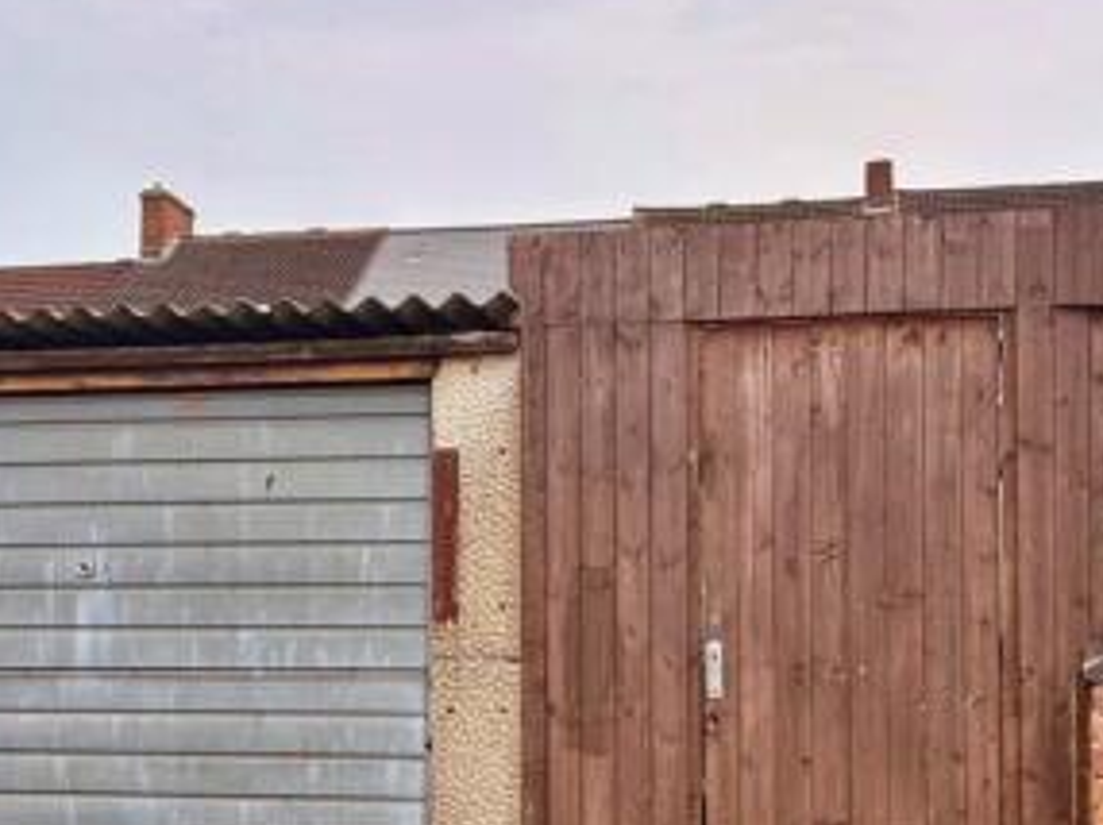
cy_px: 603
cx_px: 526
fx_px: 1687
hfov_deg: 36.2
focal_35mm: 53
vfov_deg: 27.2
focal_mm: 5.96
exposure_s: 1/1420
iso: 50
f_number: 1.6
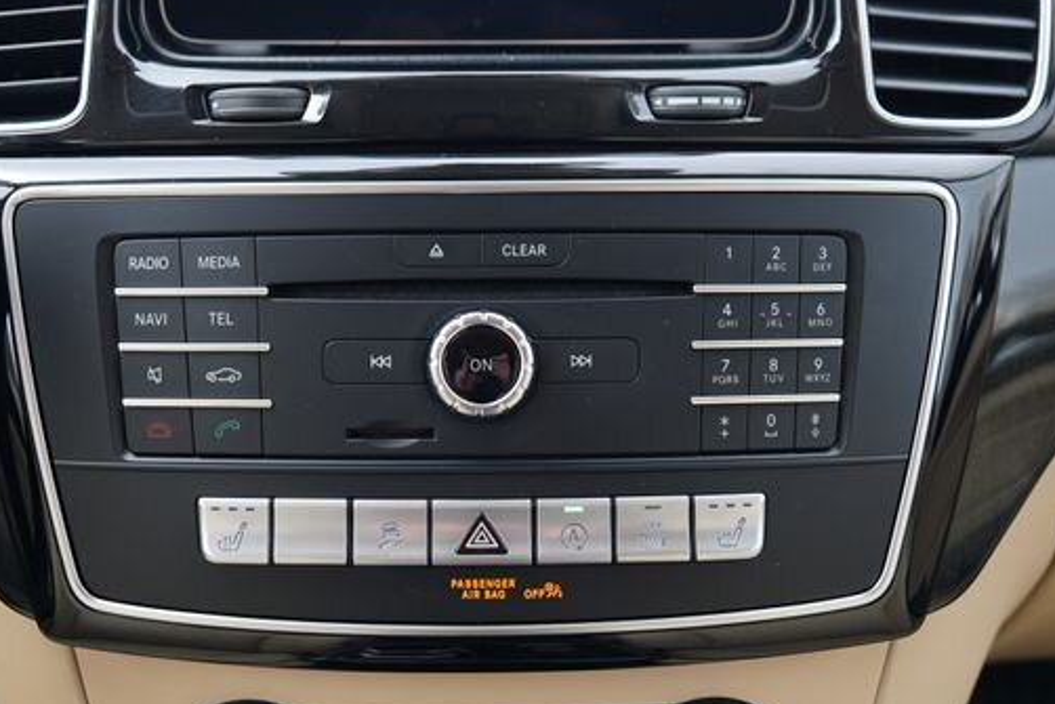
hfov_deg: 40.3
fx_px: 1436
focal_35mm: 49
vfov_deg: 27.5
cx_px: 494
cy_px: 291
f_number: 2.8
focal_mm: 24
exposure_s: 1/30
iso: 100
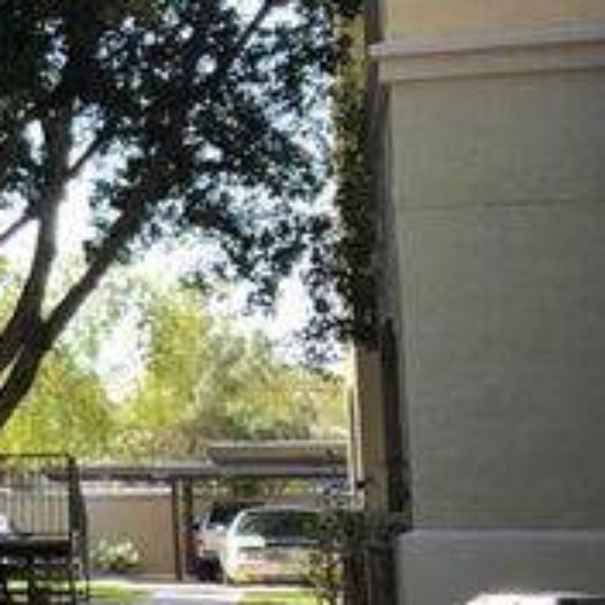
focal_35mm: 120
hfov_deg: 11.9
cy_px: 285
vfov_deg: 14.5
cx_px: -834
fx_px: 2373
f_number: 1.8
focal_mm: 3.99
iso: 25
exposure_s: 1/120
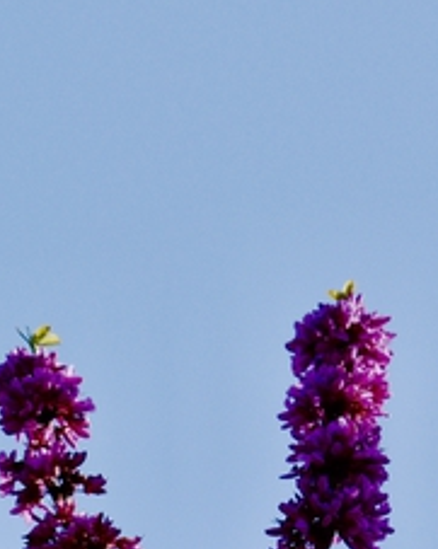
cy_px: 802
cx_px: 436
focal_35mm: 286
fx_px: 4646
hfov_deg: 5.4
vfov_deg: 6.7
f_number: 9
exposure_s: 1/320
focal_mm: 45
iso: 200
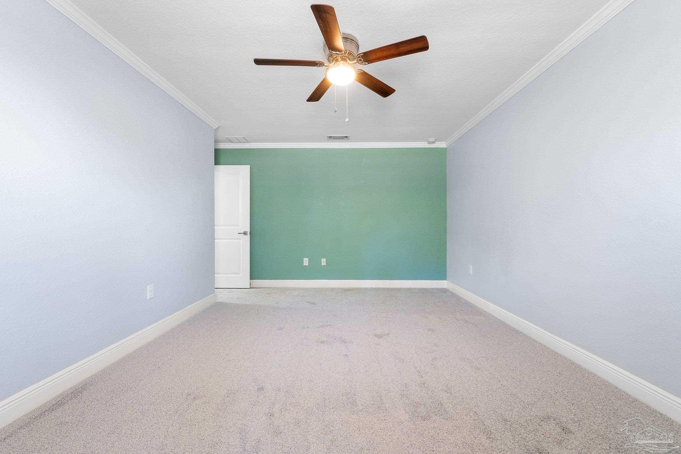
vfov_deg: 77.3
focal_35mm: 15
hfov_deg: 100.4
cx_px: 340
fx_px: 284
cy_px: 227
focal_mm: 10
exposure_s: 2.5
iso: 400
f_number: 8
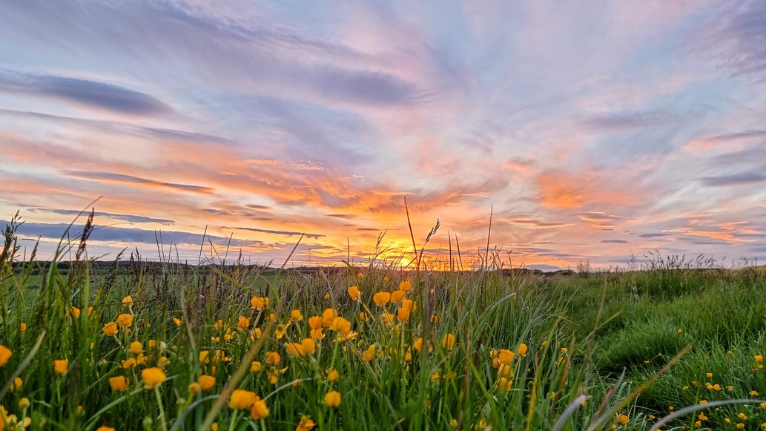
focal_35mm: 27
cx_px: 384
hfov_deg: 69.9
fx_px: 548
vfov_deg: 42.7
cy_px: 260
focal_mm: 6.7
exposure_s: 1/100
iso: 80
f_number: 1.8
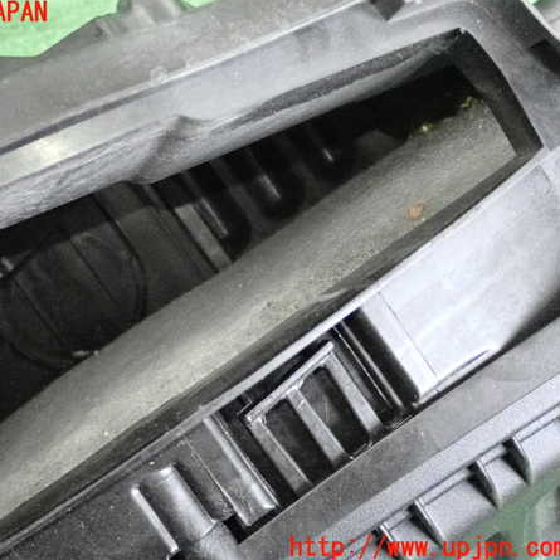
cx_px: 196
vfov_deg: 30.6
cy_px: 281
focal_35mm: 56
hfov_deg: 30.4
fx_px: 1025
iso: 5000
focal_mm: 8.4
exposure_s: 1/125
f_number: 3.1
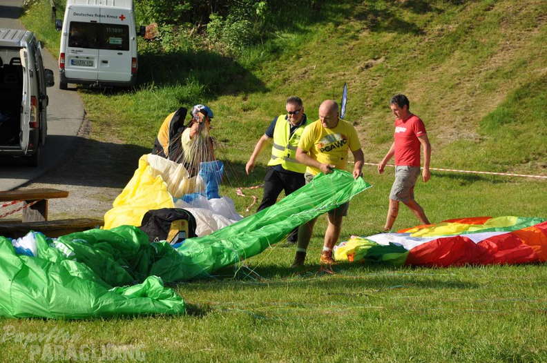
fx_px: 1935
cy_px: 182
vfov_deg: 10.7
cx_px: 274
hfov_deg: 16.1
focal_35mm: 128
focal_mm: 85
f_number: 9
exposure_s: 1/400
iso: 200
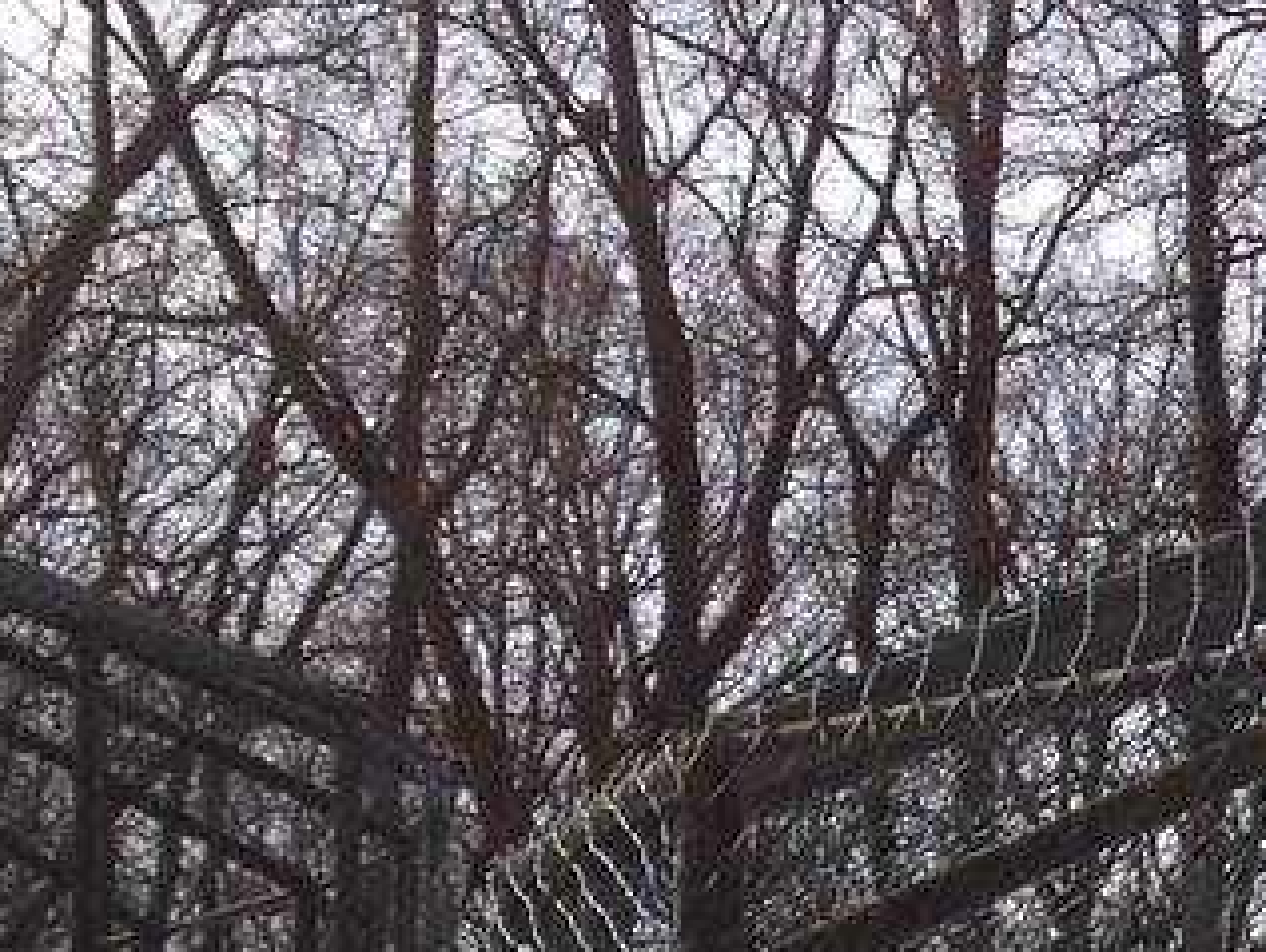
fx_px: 6442
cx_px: 2273
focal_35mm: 176
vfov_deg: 8.1
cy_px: 1721
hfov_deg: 10.6
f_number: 2.4
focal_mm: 4.28
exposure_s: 1/1346
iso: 50
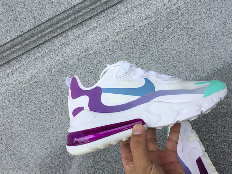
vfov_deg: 38.6
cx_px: 134
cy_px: 97
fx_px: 248
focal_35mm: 37
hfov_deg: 49.9
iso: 25
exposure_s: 1/463
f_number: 2.4
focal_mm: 3.3
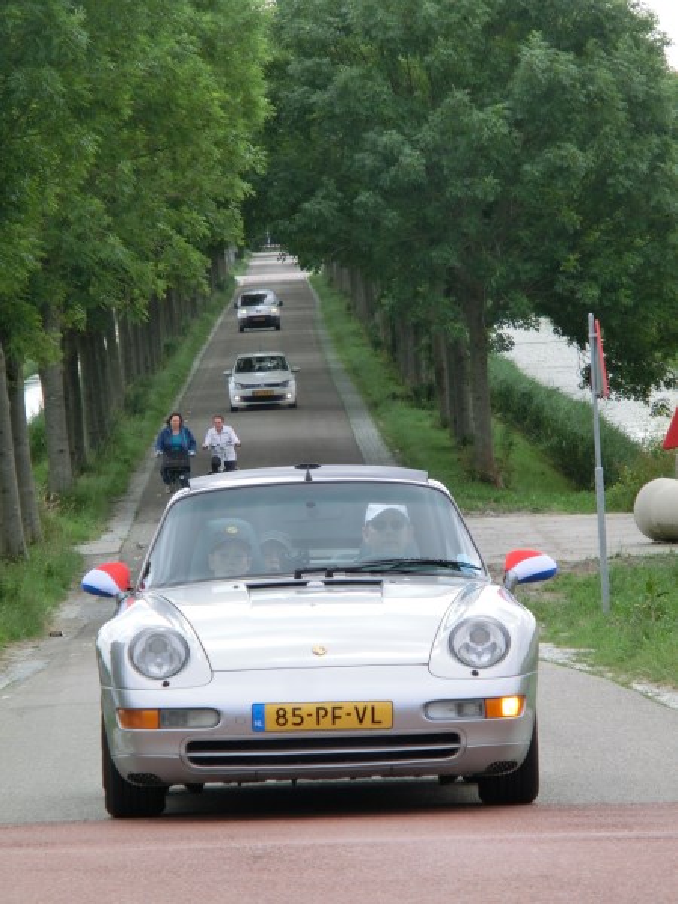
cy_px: 452
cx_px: 339
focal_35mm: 300
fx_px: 7835
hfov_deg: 5.0
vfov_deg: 6.6
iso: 100
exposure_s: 1/250
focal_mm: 53
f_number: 5.9
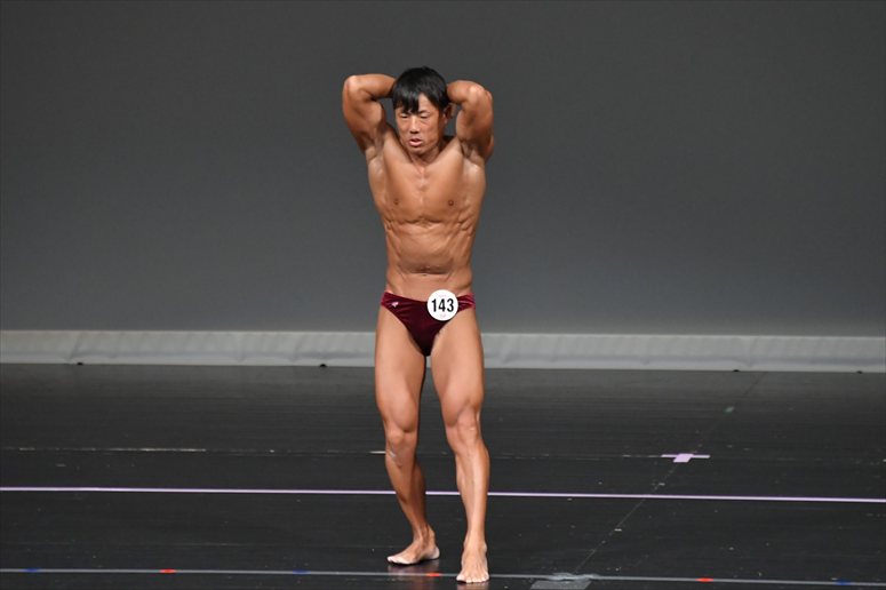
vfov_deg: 3.7
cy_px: 295
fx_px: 9225
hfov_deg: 5.5
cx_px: 443
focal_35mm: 375
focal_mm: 250
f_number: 5.6
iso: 4000
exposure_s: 1/400
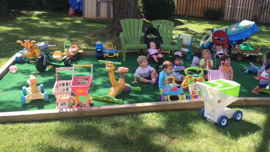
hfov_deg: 51.2
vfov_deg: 30.4
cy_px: 61
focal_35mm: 39
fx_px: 279
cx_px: 163
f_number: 2.2
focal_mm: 4.15
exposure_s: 1/377
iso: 25
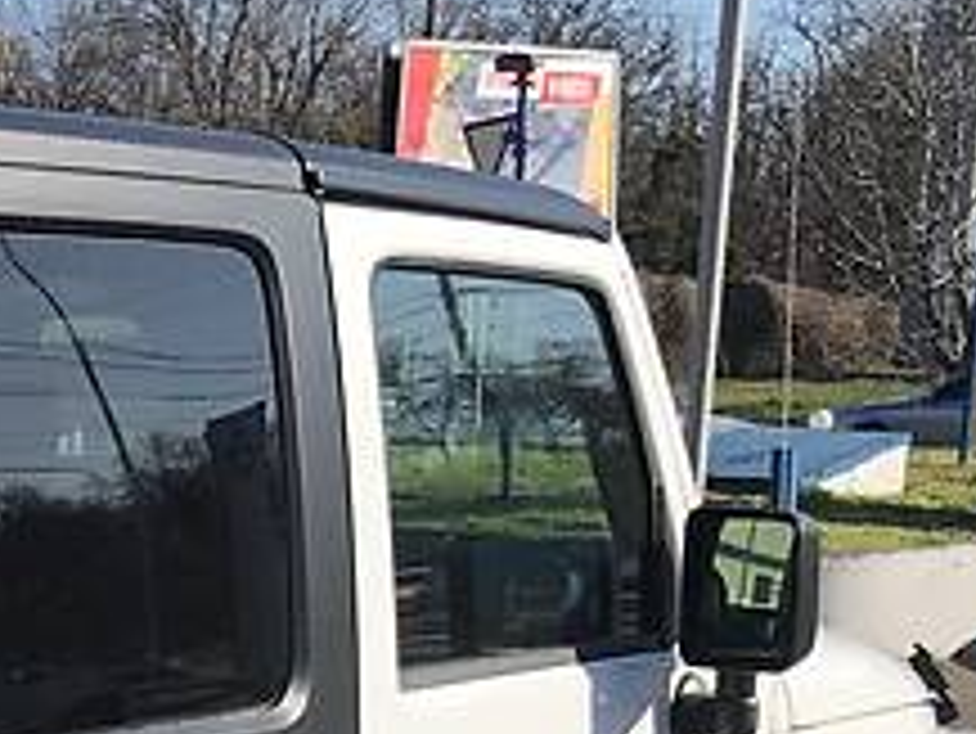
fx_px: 2906
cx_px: -324
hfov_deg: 17.7
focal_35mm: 103
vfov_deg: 13.6
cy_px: 1063
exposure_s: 1/2660
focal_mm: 4
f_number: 1.8
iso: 20
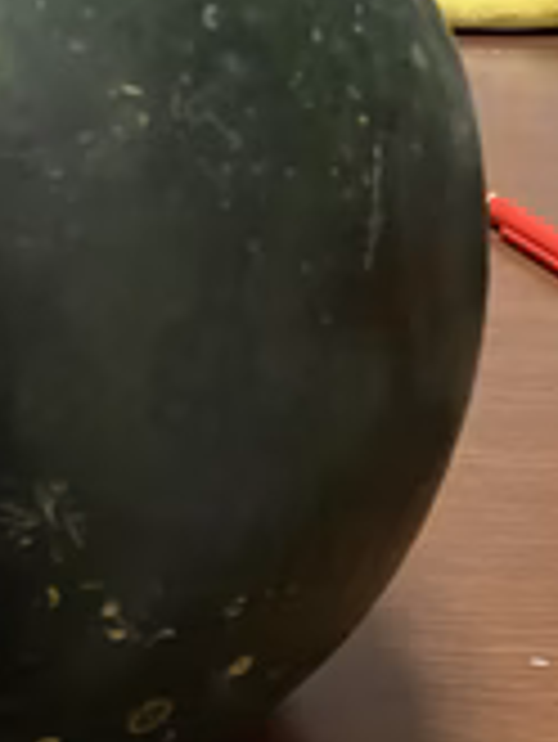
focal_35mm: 68
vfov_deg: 27.2
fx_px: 1460
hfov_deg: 20.9
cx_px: 4
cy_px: 36
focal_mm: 3.99
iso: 250
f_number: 1.8
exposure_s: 1/60
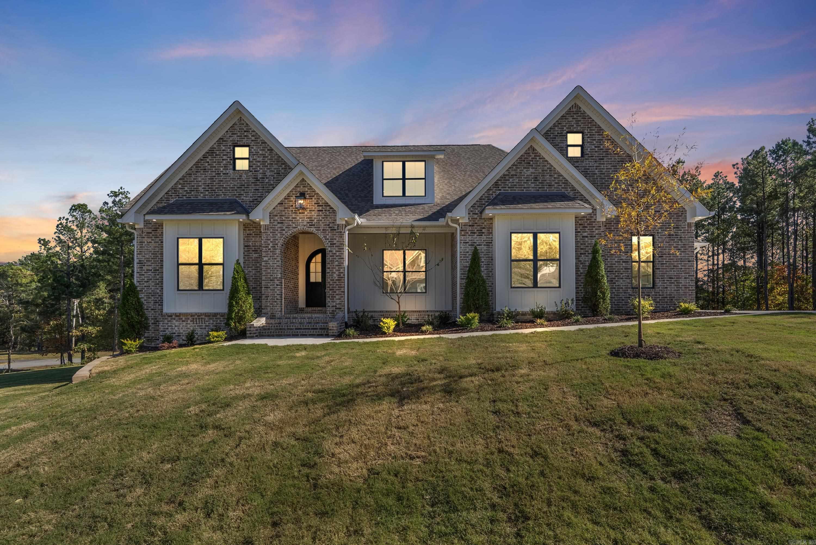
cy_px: 272
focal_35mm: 18
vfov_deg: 66.0
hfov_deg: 88.4
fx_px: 420
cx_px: 408
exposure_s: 1/250
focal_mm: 18.5
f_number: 9
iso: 250
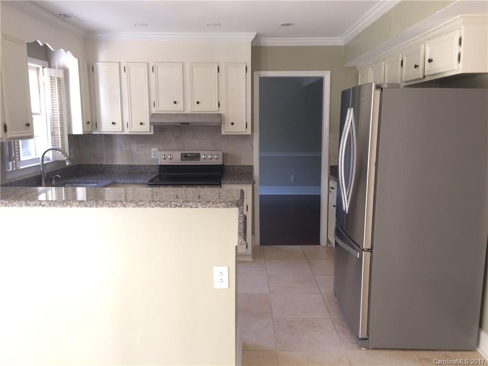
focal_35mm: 29
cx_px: 244
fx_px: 409
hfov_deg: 61.7
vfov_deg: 48.2
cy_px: 183
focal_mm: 4.15
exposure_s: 1/30
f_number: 2.2
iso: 100
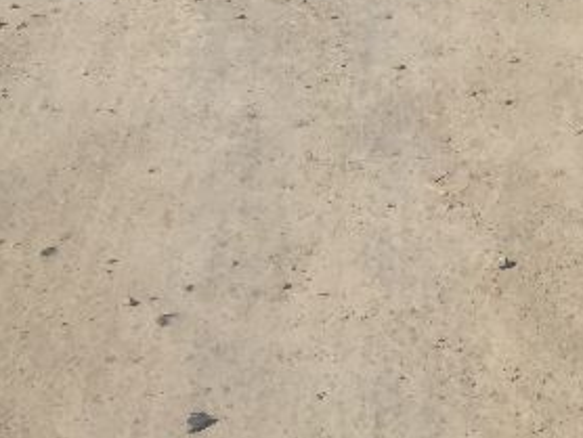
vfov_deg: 14.2
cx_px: 902
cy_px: -149
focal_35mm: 100
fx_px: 1686
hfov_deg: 17.4
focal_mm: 4.15
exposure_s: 1/4405
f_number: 2.2
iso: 32
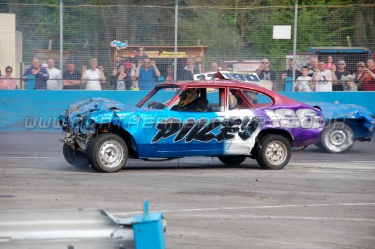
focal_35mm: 142
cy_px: 124
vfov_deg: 9.6
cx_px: 188
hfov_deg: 14.4
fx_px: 1484
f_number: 5.6
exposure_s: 1/500
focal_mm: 95
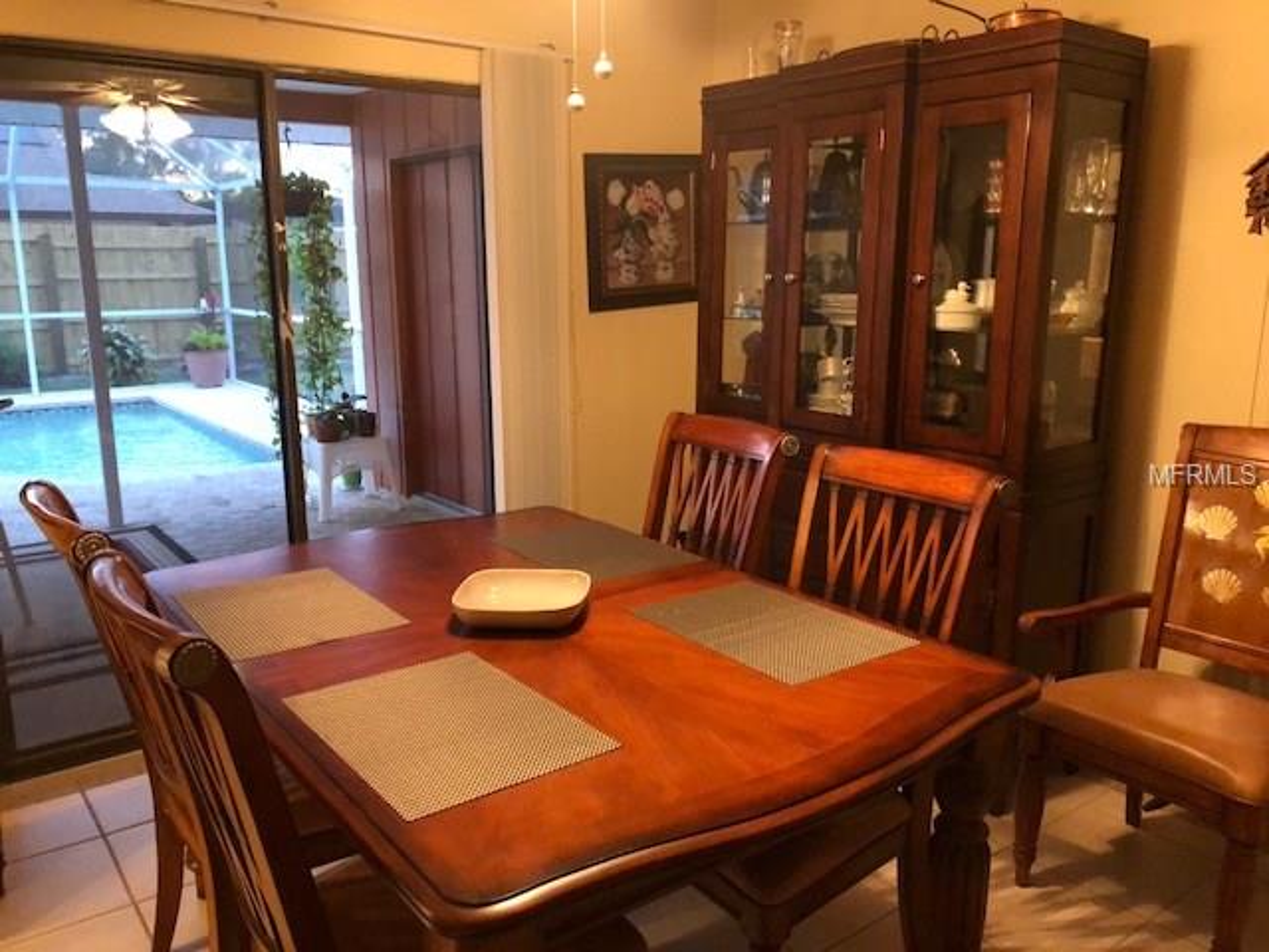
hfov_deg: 63.4
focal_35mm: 28
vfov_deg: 49.7
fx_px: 1026
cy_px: 476
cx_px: 634
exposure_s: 1/30
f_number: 1.8
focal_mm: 4
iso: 640
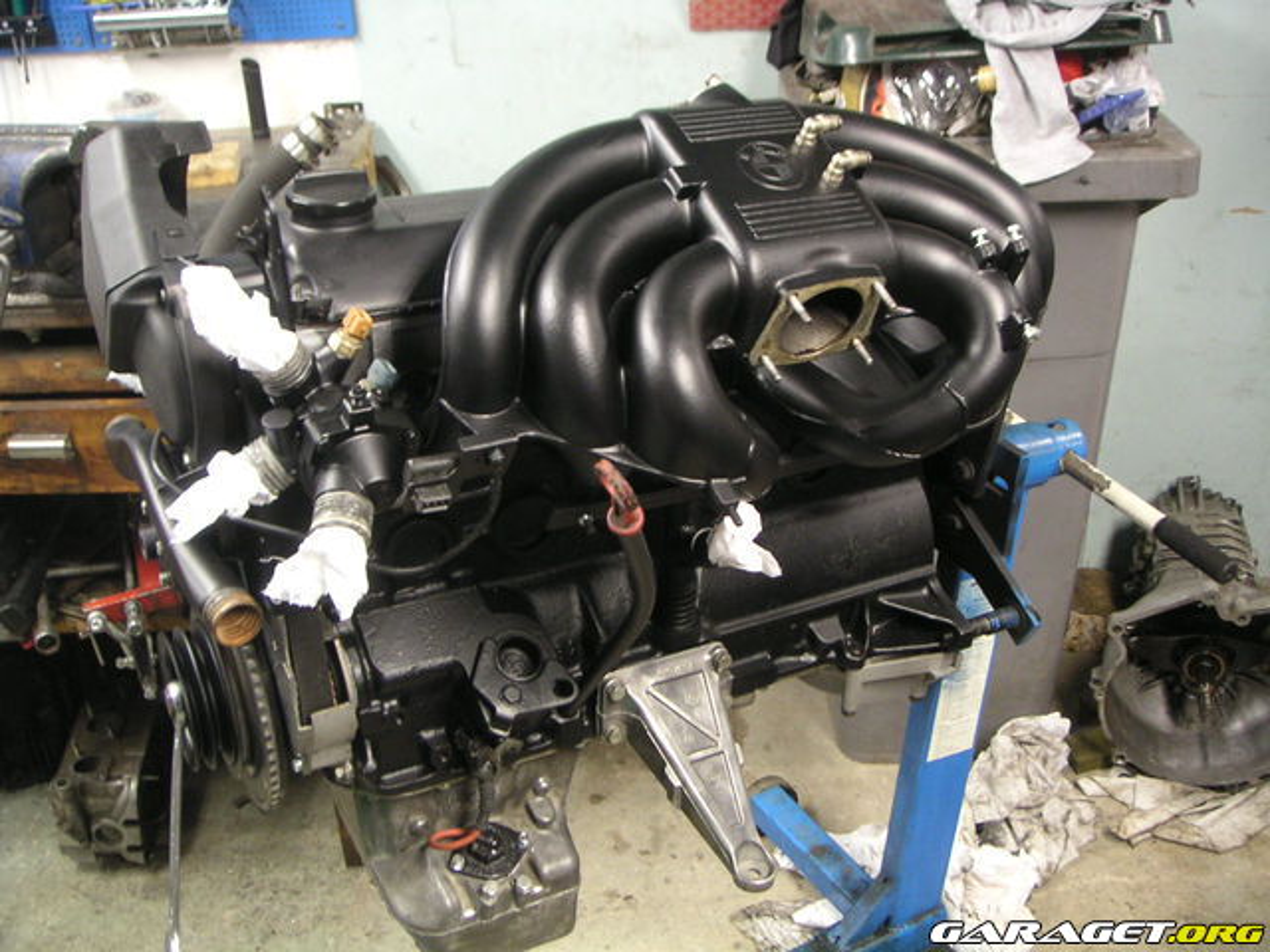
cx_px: 635
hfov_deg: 49.0
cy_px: 476
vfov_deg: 37.7
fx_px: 1394
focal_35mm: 38
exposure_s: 1/4
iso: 100
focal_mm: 6
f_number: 2.8
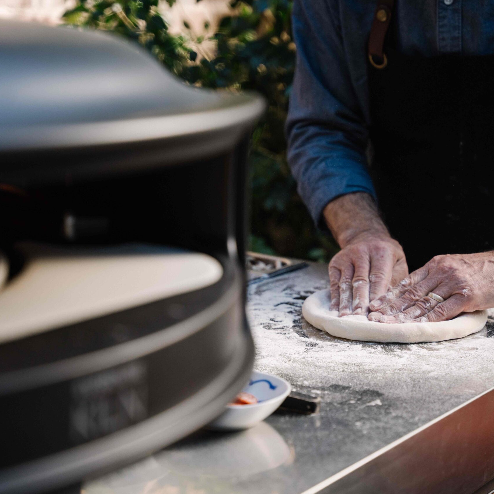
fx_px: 1453
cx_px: 305
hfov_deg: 19.3
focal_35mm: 90
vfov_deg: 19.3
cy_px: 249
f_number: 3.5
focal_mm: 70
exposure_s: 1/500
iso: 320
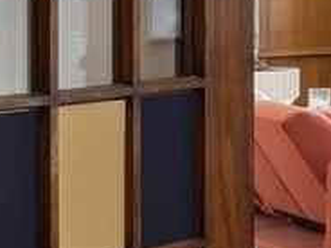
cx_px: 1266
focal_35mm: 134
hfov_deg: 8.5
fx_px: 1281
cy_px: -18
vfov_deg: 10.9
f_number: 8
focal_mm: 16
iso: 320
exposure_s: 1/4
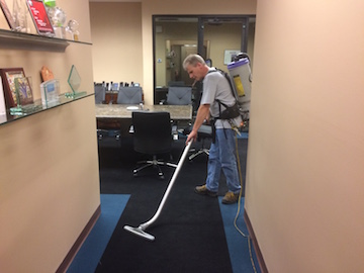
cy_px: 136
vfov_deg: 48.2
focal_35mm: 29
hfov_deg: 61.7
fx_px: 305
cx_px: 182
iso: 200
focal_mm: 4.15
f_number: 2.2
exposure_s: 1/30
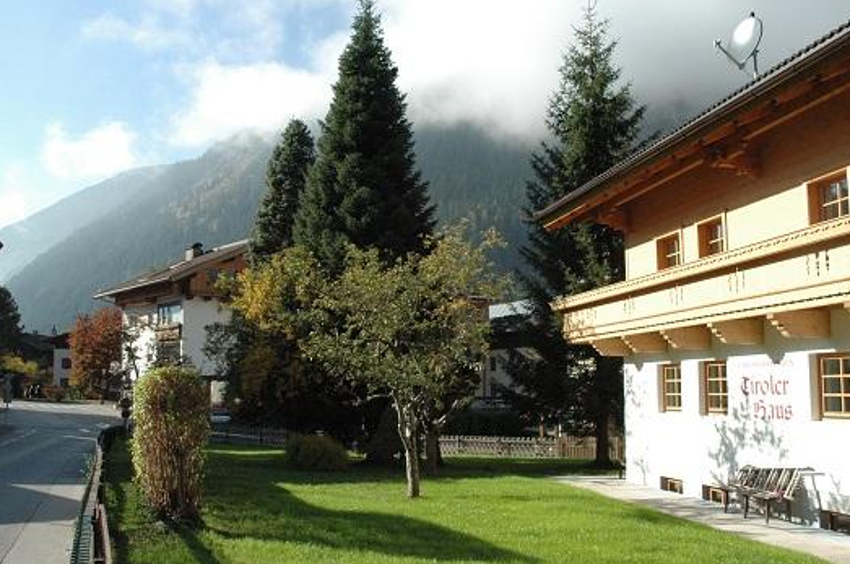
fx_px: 731
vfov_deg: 42.1
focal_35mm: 31
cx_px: 382
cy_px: 319
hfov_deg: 60.2
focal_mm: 18
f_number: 13
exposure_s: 1/500
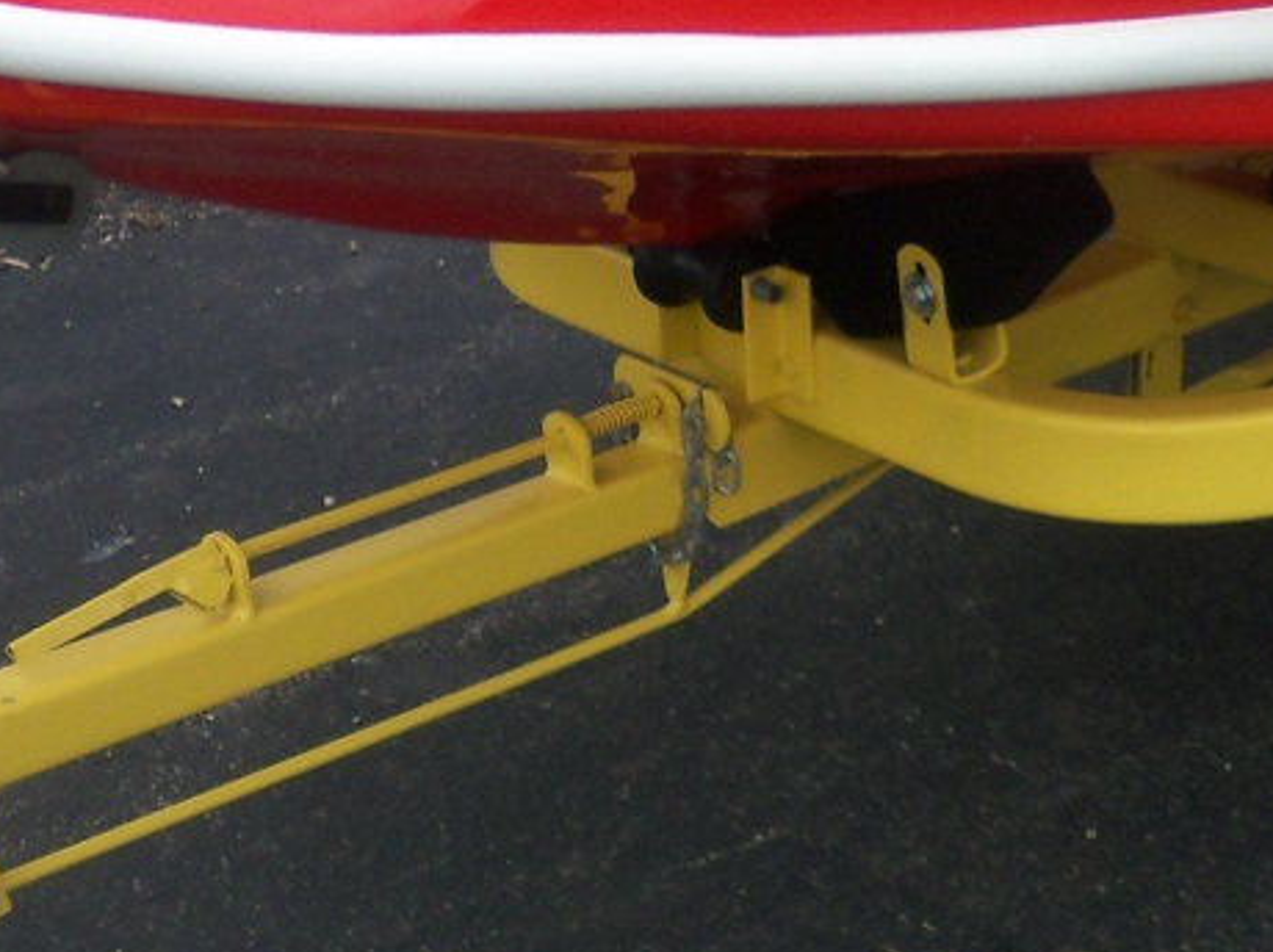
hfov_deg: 17.8
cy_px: -257
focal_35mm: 107
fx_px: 3931
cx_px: 1370
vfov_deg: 13.4
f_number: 3.5
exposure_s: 1/200
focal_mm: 6.3
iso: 80
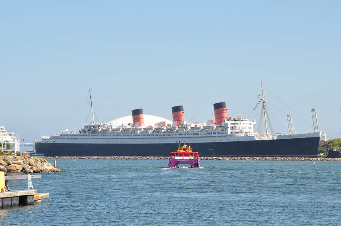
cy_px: 113
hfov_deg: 15.2
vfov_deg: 10.1
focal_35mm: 135
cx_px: 170
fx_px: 1277
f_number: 18
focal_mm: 90
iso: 400
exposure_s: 1/200
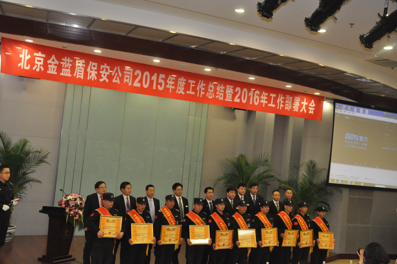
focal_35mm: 45
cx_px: 198
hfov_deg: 43.7
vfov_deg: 29.8
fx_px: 496
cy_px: 132
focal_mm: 30
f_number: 5.6
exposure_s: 1/60
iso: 3200
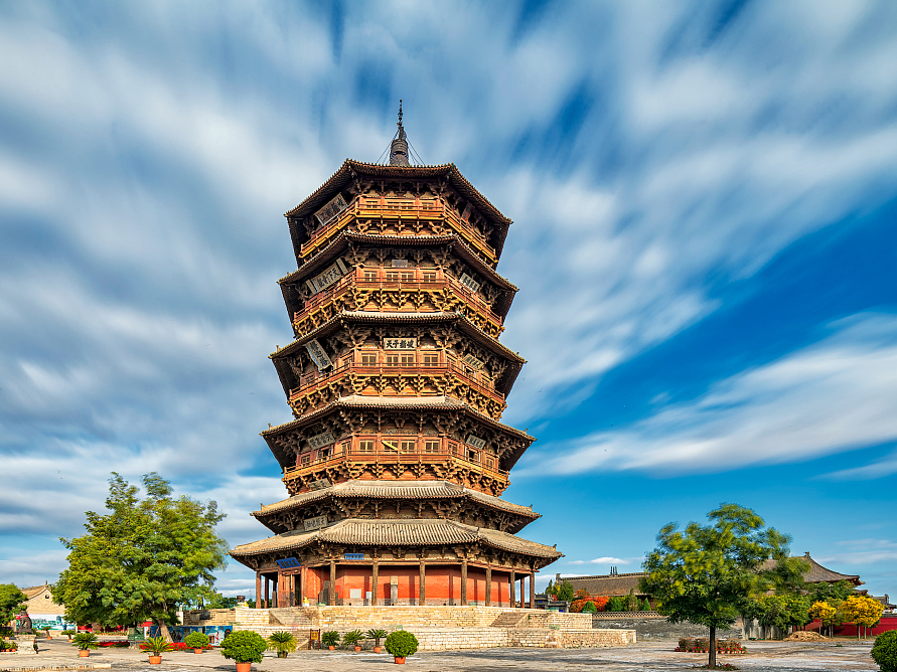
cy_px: 343
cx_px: 401
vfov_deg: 63.4
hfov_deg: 78.7
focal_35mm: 21
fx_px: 544
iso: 100
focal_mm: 19
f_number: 8
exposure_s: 1/200
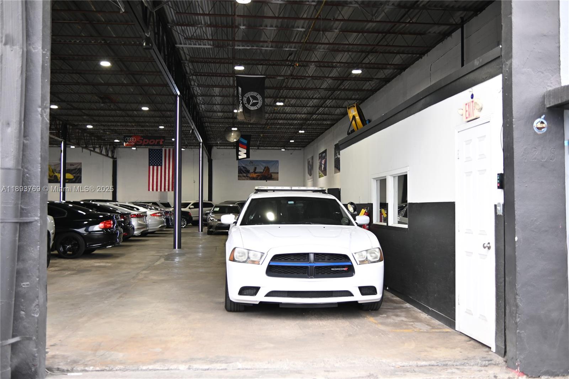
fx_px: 537
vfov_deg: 38.9
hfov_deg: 55.8
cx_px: 284
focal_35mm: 34
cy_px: 190
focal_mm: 23
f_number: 1.8
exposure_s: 1/250
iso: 100
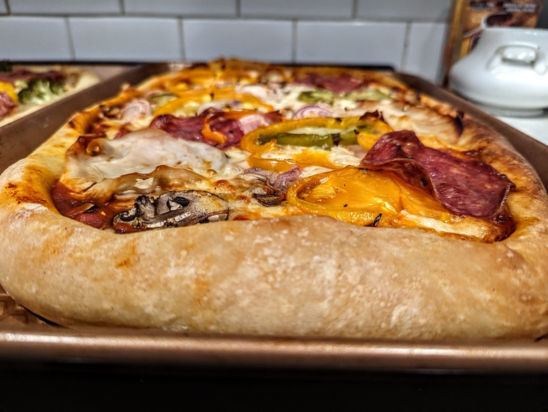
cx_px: 274
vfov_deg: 56.9
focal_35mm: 24
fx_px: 380
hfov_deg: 71.5
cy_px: 206
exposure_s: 1/120
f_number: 1.85
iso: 543
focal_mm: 6.81
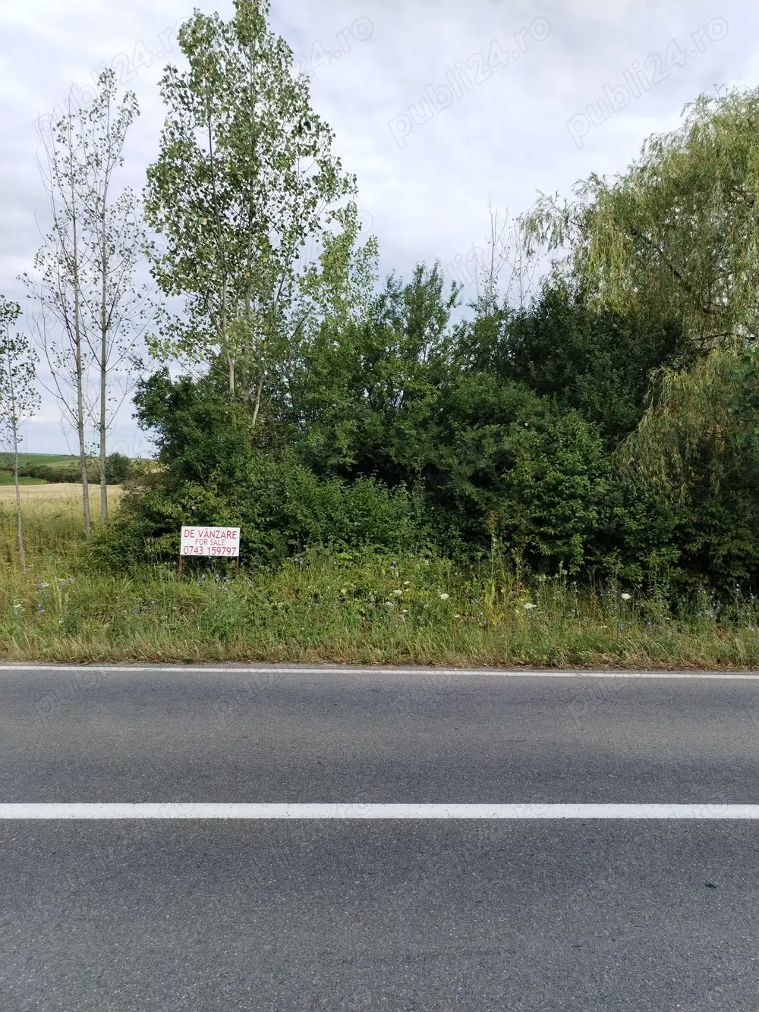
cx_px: 380
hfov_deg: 48.2
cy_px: 506
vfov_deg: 61.7
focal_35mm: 29
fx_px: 848
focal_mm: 4.75
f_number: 1.8
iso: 100
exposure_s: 1/873
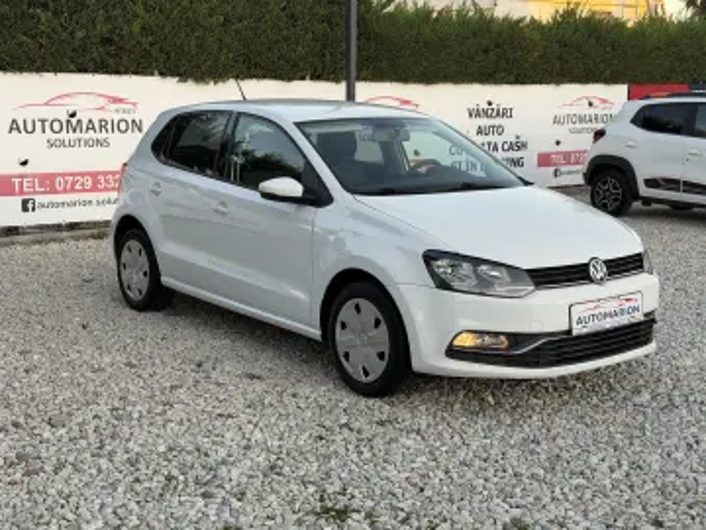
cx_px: 353
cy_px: 265
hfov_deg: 39.7
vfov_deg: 30.3
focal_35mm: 48
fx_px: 979
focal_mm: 6.76
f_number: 1.78
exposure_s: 1/409
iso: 64
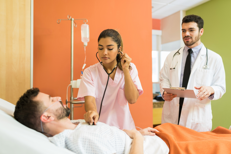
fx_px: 225
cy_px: 77
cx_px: 116
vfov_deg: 37.9
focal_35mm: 35
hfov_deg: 54.4
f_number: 1.8
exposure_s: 1/160
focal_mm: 35
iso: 100
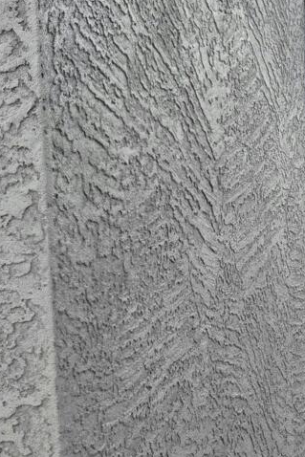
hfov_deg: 12.1
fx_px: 1270
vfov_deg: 19.9
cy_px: 430
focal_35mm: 100
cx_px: 620
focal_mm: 5.4
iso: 160
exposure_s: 1/182
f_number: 1.8
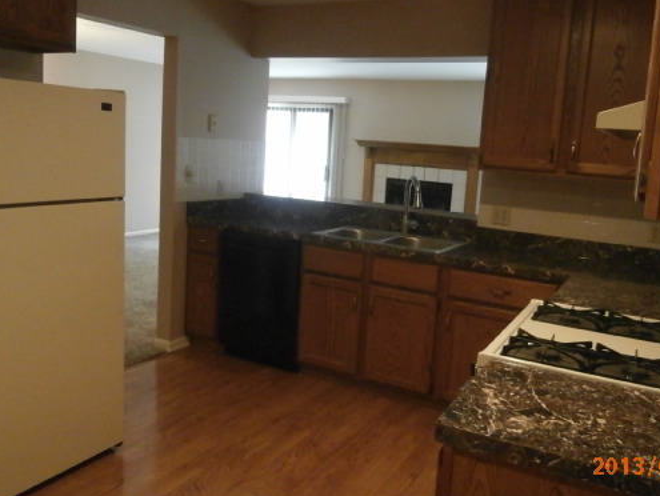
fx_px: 591
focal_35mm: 31
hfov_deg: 58.2
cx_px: 357
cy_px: 212
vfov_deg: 45.4
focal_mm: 4.2
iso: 800
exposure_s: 1/25
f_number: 3
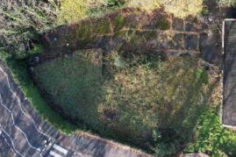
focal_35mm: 39
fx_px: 256
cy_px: 44
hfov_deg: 48.0
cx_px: 172
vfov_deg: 33.6
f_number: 2.8
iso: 130
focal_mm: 8.38
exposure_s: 1/250
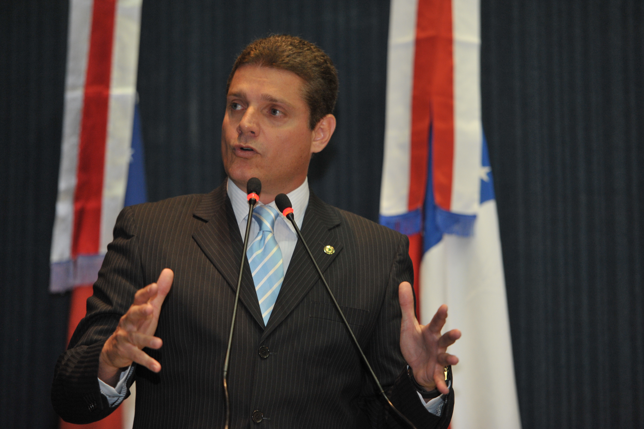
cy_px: 214
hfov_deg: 12.1
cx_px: 322
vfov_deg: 8.1
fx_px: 3039
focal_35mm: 170
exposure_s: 1/50
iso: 1600
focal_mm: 170
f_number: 2.8
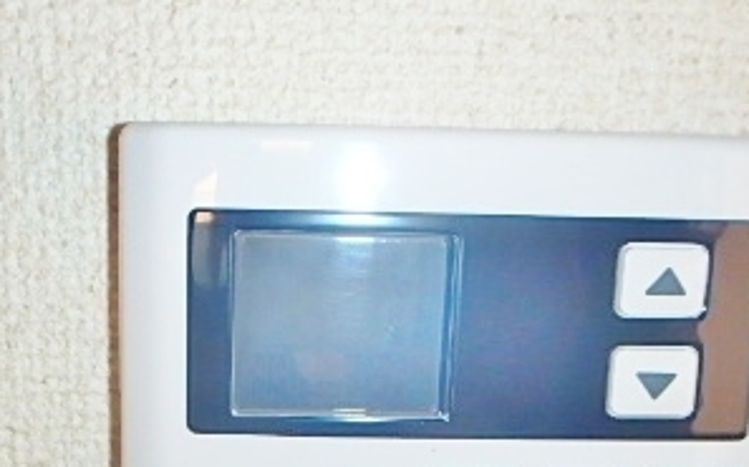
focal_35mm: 48
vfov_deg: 26.1
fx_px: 979
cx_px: 242
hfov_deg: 41.3
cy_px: 401
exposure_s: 1/30
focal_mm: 3.7
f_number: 3.5
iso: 160
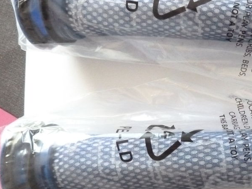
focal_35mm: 42
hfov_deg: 43.9
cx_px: 177
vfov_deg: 34.2
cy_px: 117
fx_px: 306
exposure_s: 1/100
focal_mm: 4.1
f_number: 4
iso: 1600
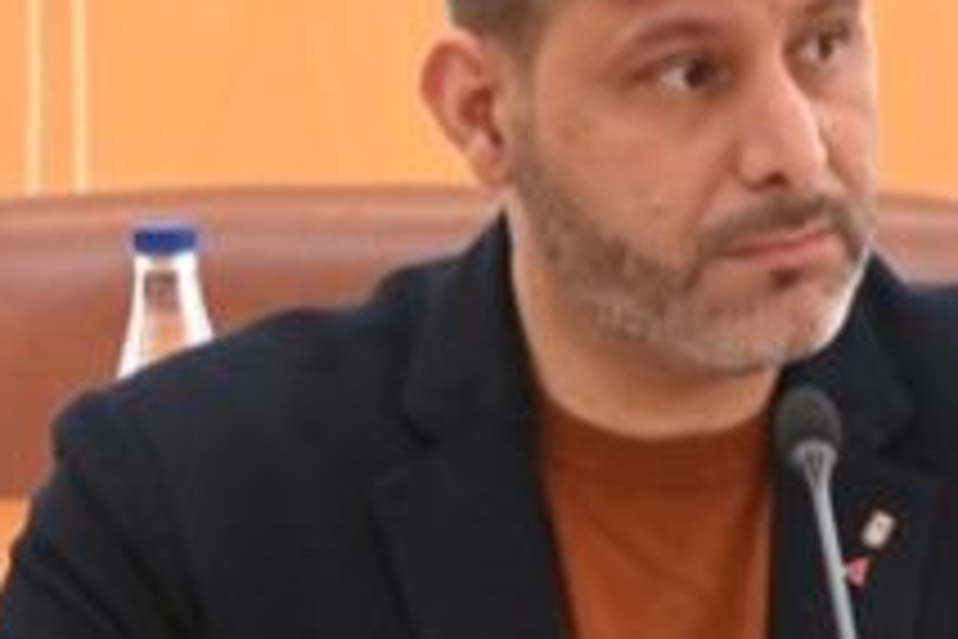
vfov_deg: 2.5
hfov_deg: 3.8
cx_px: 549
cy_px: 315
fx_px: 14529
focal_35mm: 546
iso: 12800
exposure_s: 1/160
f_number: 11
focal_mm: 155
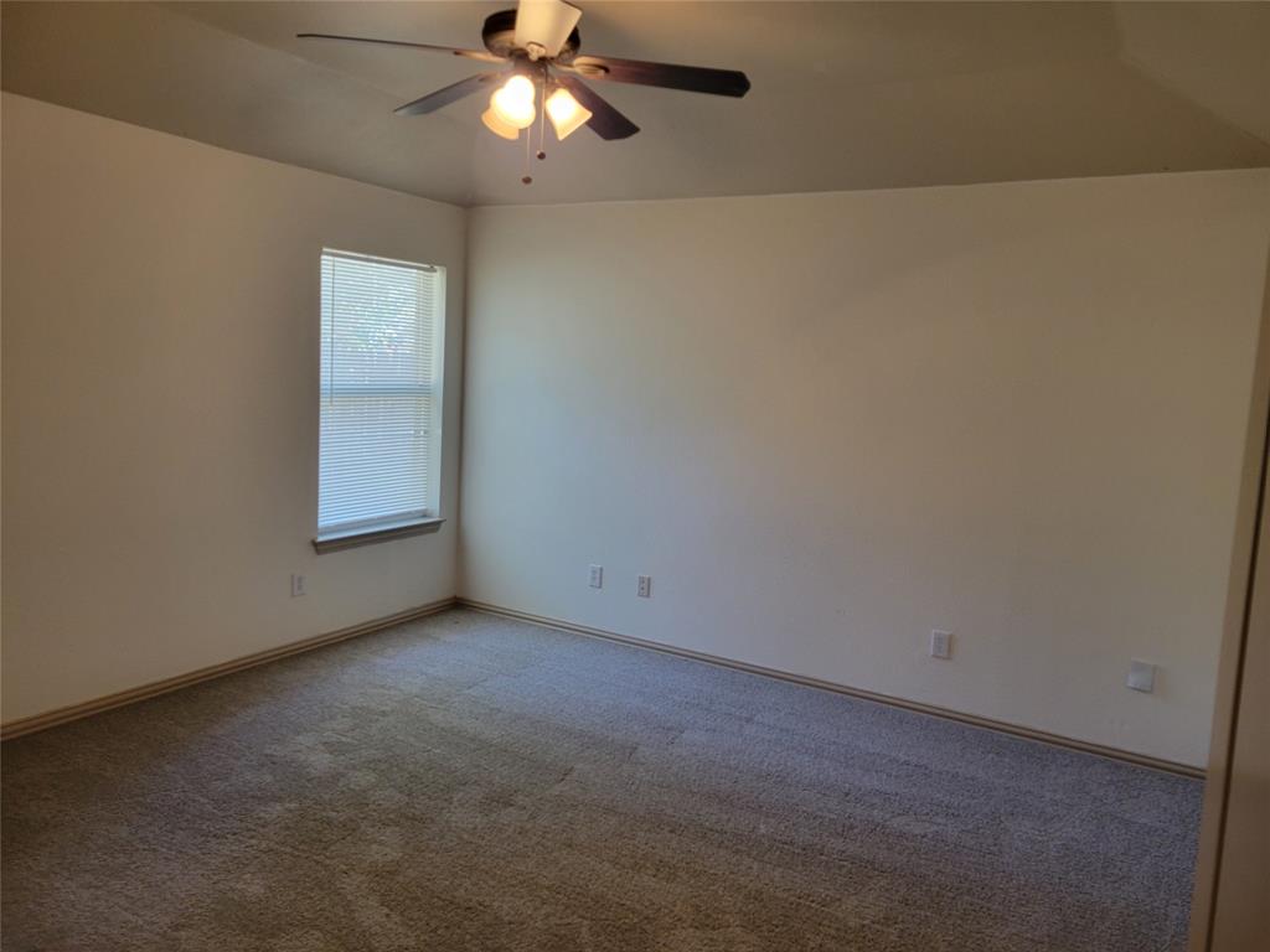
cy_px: 476
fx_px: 954
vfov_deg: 53.1
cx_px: 635
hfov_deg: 67.3
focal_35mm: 26
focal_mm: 5.4
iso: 200
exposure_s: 1/60
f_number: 1.8
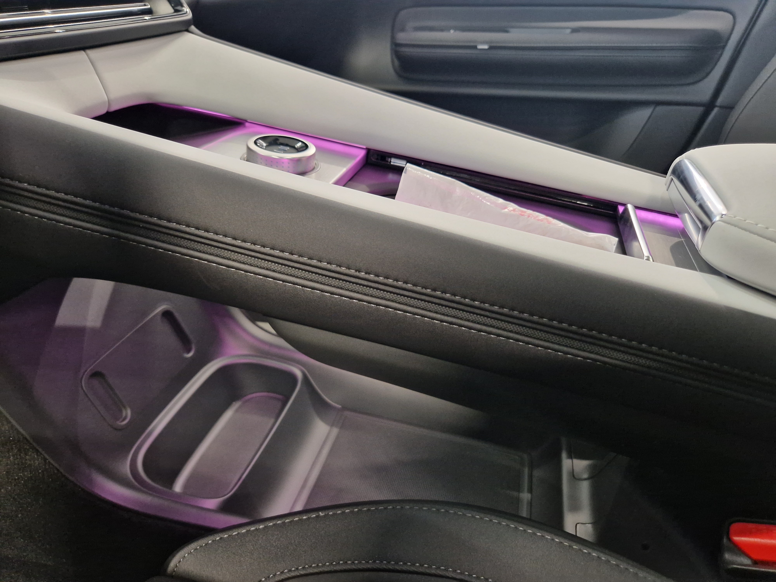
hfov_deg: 73.9
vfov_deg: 58.9
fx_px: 516
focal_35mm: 23
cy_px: 291
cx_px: 388
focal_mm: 5.4
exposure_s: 1/50
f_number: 1.8
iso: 640
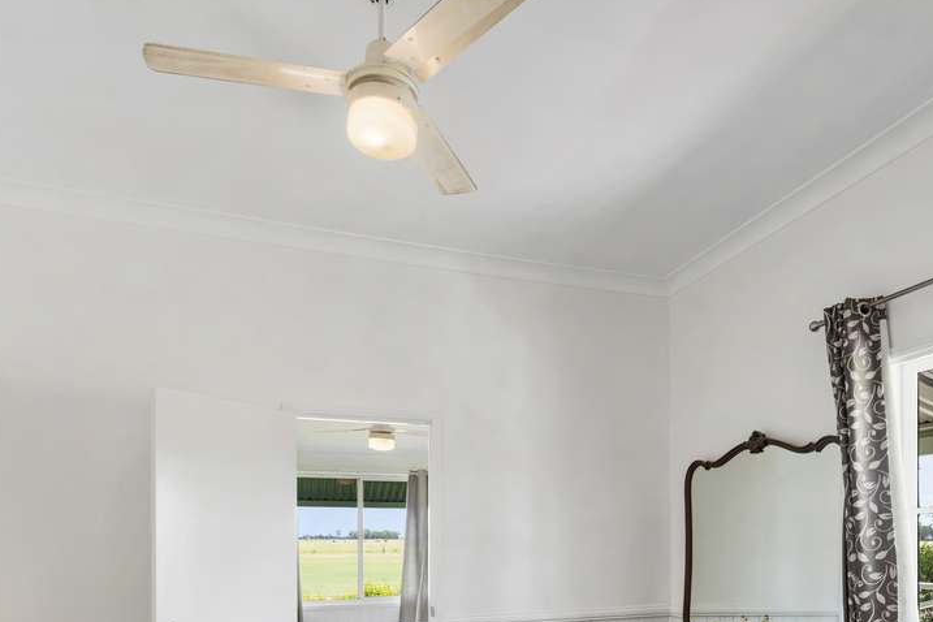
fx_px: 648
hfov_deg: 71.1
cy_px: 548
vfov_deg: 46.7
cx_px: 532
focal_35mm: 25
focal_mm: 14
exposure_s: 1/50
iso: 100
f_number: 8
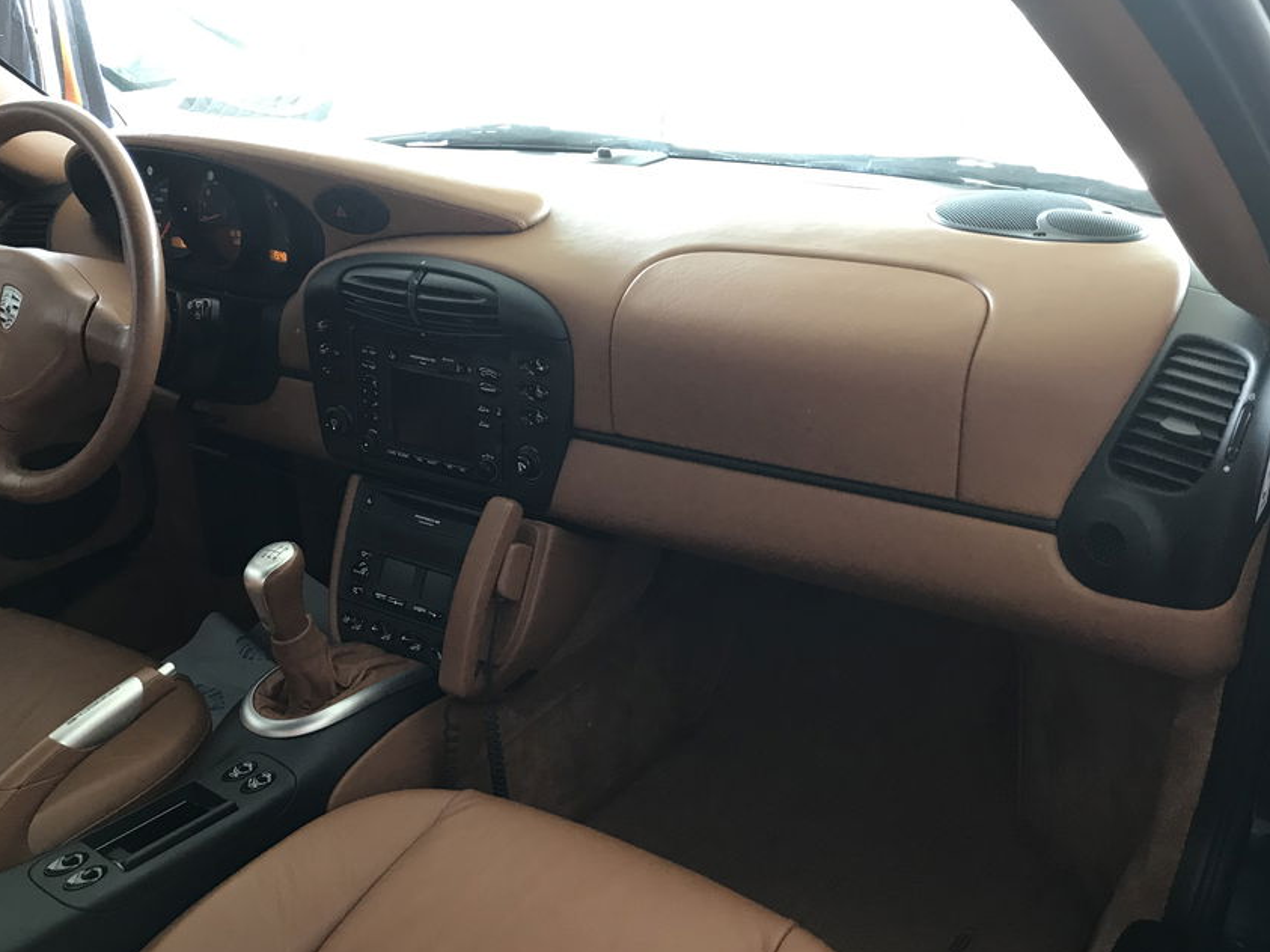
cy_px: 550
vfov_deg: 41.7
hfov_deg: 53.8
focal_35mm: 34
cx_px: 550
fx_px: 1247
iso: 50
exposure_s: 1/17
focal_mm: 3.99
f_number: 1.8
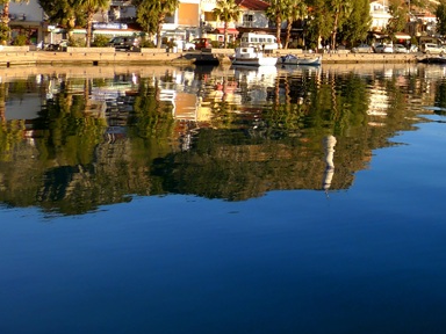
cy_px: 29
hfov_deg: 34.8
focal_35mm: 50
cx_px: 441
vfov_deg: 27.9
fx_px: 644
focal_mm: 4.3
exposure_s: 1/125
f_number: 6.6
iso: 100
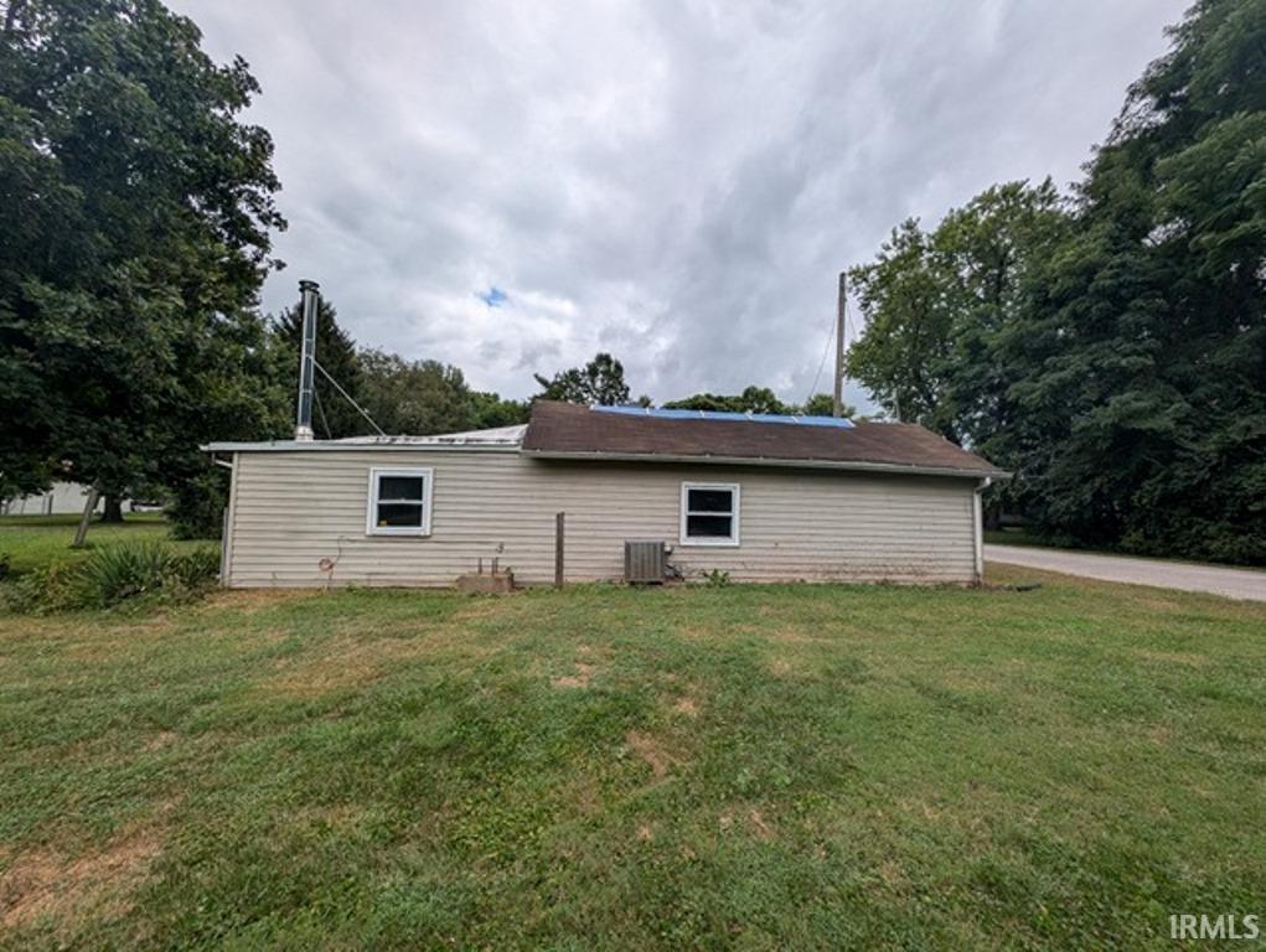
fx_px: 439
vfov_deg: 94.6
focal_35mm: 12
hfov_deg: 110.5
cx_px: 633
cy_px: 476
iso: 42
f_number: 1.95
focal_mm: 2.23
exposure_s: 1/2179
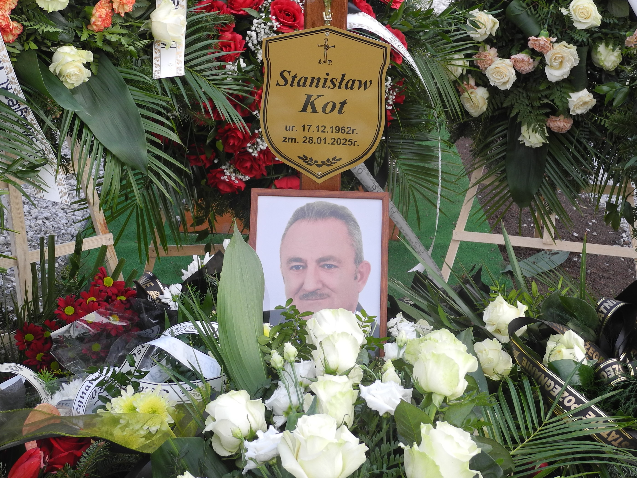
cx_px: 332
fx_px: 1086
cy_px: 174
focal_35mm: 59
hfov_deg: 32.7
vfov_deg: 24.7
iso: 100
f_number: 3.2
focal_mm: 9.7
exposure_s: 1/250
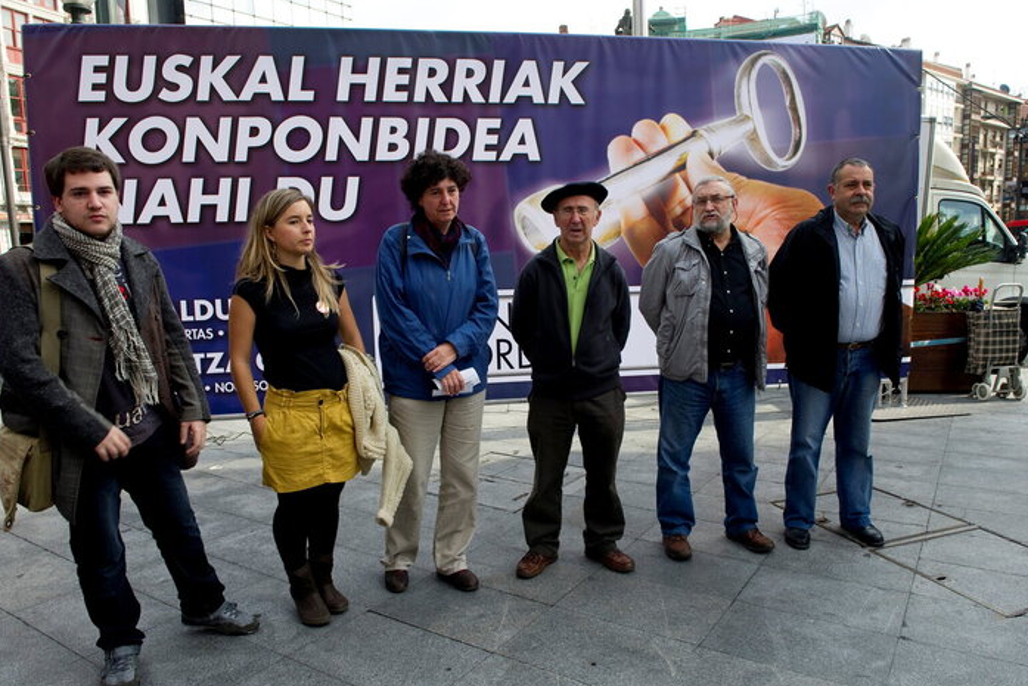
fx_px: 714
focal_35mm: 25
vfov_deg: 51.3
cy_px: 356
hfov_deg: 71.5
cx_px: 524
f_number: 8
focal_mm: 24
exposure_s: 1/100
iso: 200
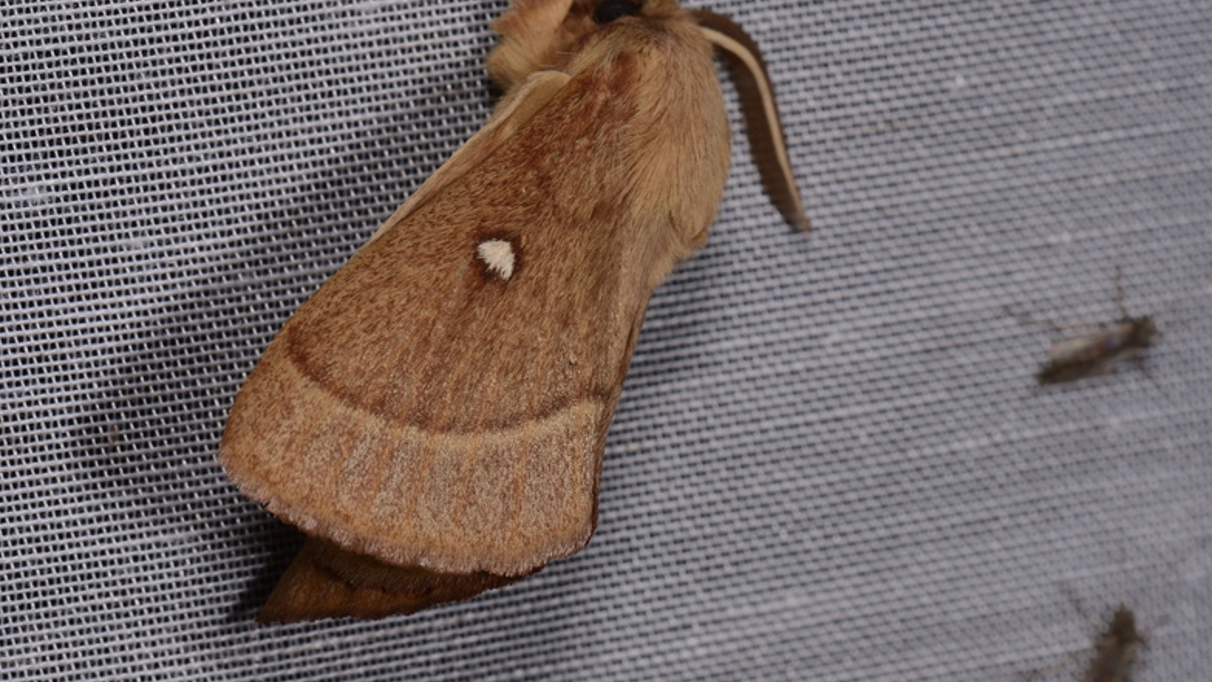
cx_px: 603
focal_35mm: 135
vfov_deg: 9.0
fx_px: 4323
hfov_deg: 16.0
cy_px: 292
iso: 100
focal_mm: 85
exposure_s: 1/60
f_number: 22
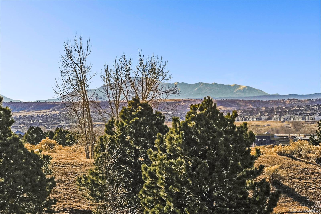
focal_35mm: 204
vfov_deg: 6.7
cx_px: 160
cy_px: 107
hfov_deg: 10.1
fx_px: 1819
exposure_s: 1/320
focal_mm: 68
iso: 100
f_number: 8
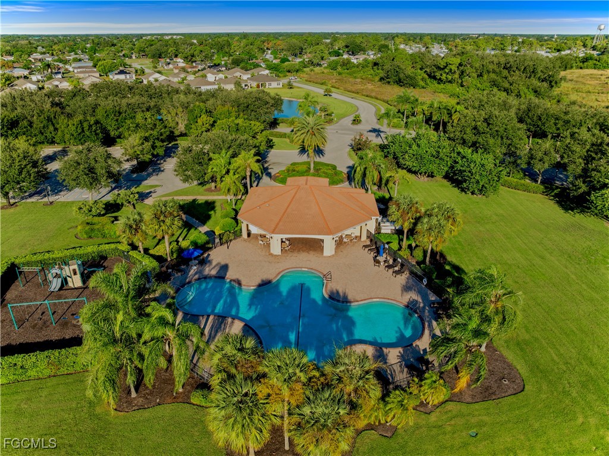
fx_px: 422
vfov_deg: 56.7
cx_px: 304
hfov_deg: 71.6
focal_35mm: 24
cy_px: 228
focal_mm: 12.29
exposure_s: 1/1000
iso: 110
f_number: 2.8
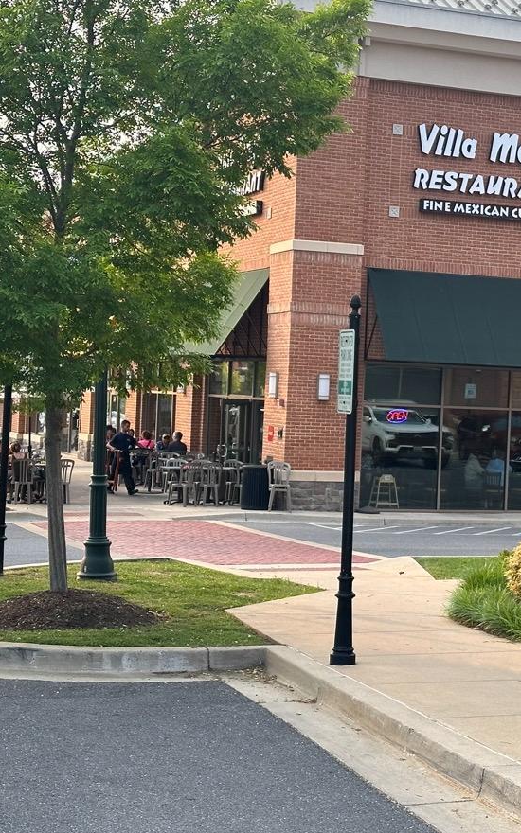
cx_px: 438
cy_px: 393
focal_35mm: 74
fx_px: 1681
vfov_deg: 27.8
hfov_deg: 17.4
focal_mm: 6.86
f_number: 1.78
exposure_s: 1/411
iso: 64
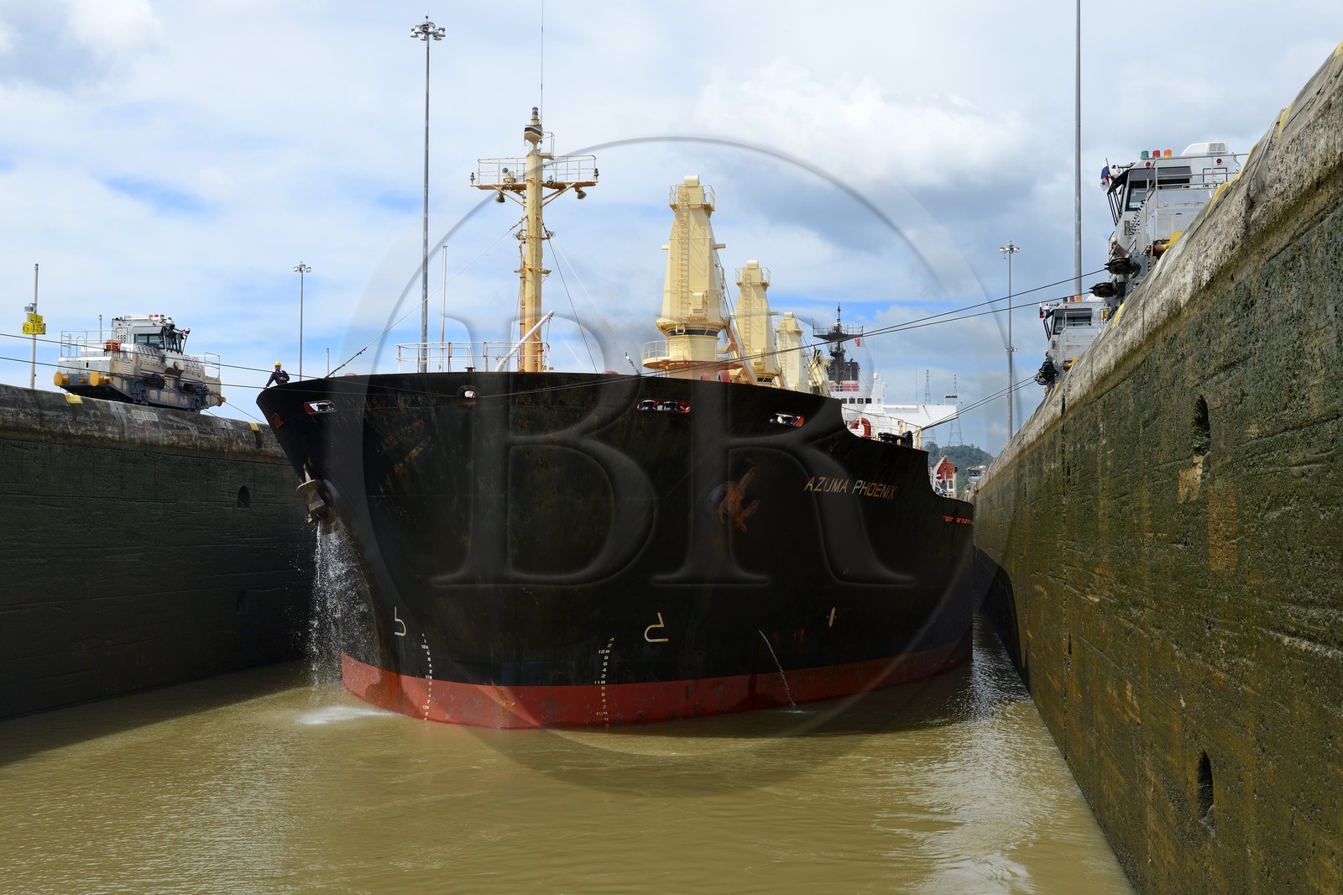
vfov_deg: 33.4
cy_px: 448
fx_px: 1492
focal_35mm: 40
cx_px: 672
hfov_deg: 48.5
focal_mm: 40
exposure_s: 1/250
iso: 200
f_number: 13
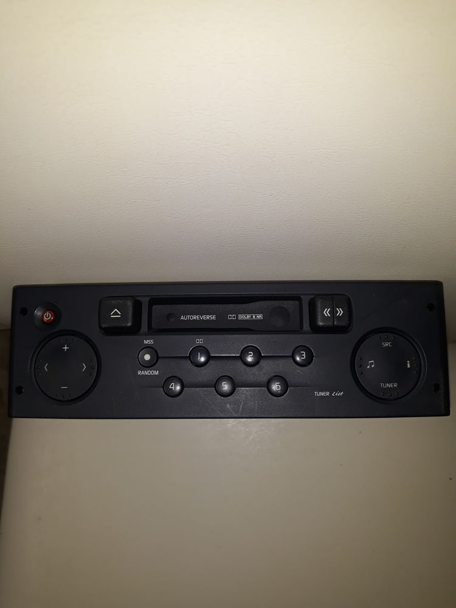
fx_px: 474
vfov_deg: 65.3
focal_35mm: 27
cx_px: 228
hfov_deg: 51.4
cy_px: 304
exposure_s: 1/210
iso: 40
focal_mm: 3.71
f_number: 1.7
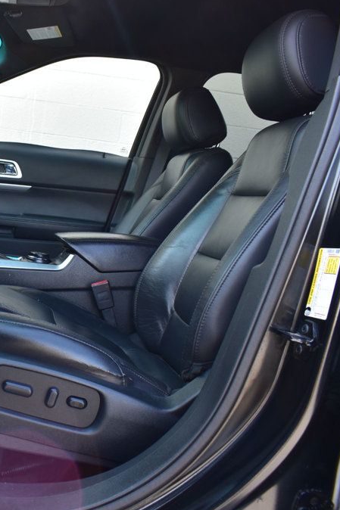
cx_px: -6
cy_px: 253
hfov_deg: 30.2
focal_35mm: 41
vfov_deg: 47.4
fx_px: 581
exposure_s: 1/60
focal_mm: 18
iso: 400
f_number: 8
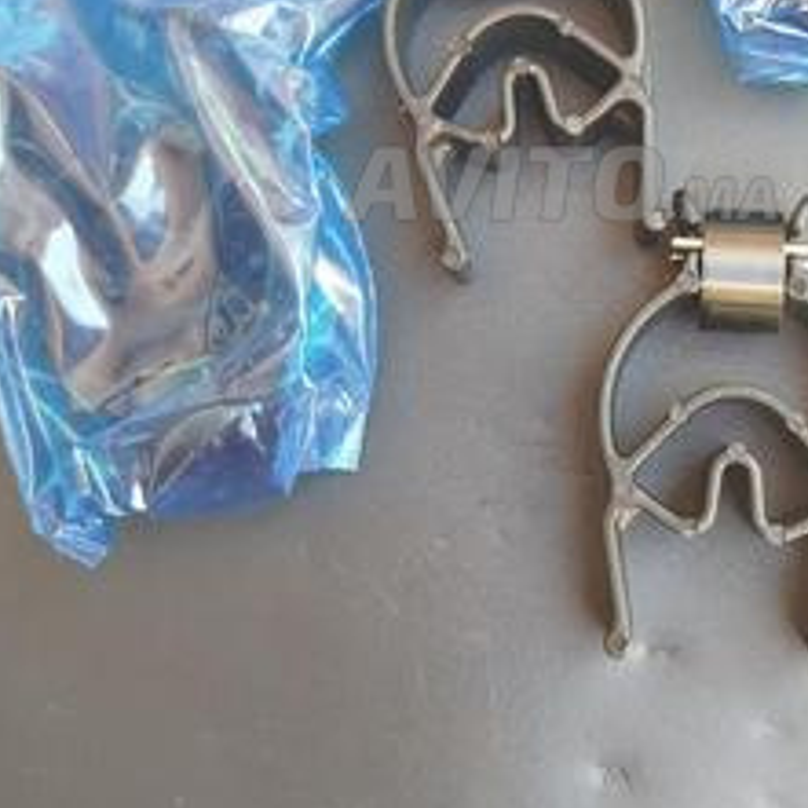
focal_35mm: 46
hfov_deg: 36.3
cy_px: 183
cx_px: 559
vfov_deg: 35.8
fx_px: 1215
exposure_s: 1/50
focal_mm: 5.31
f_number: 1.7
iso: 200
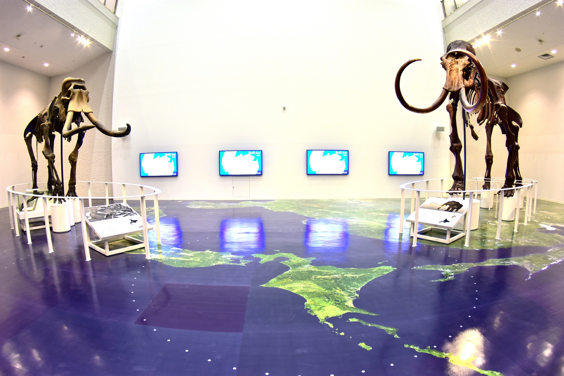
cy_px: 188
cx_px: 282
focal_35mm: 20
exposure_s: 1/10
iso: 200
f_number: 6.3
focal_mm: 13
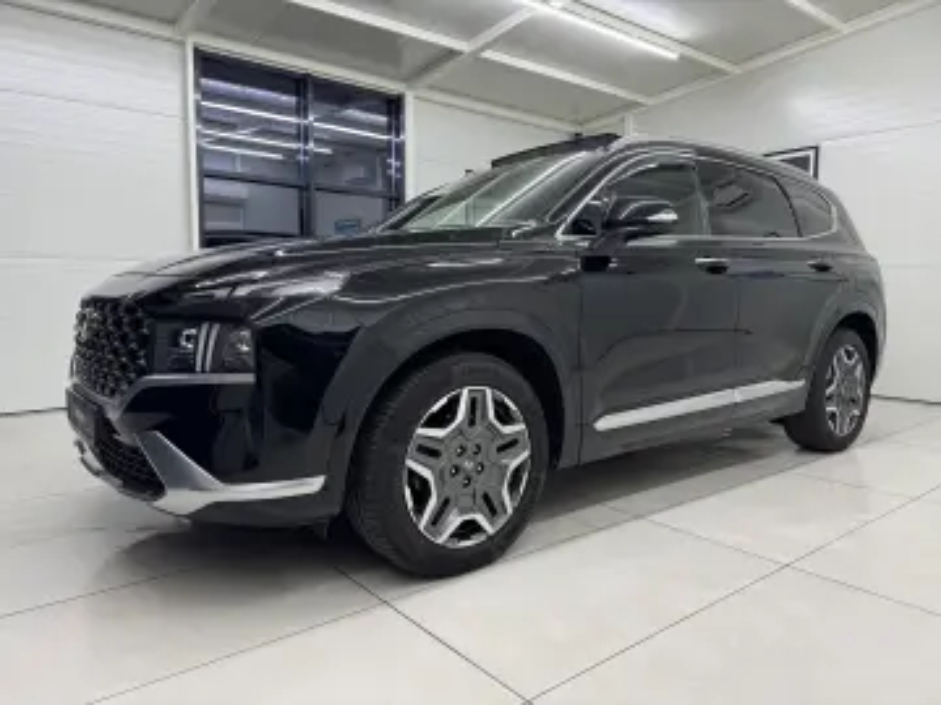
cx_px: 470
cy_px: 352
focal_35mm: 24
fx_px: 652
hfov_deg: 71.6
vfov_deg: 56.8
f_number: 1.78
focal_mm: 6.76
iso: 125
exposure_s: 1/50
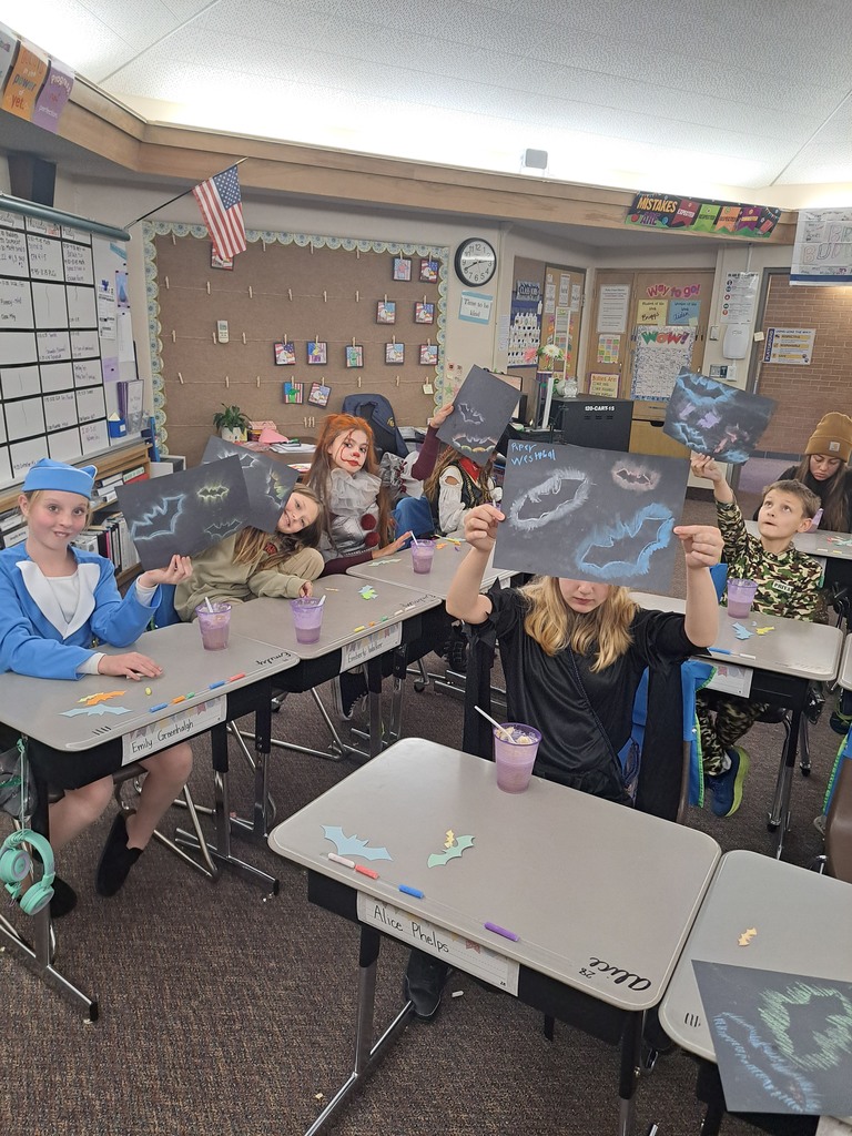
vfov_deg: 71.6
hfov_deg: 56.8
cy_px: 568
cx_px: 426
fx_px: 788
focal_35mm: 24
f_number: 1.8
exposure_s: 1/60
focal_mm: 5.23
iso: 160
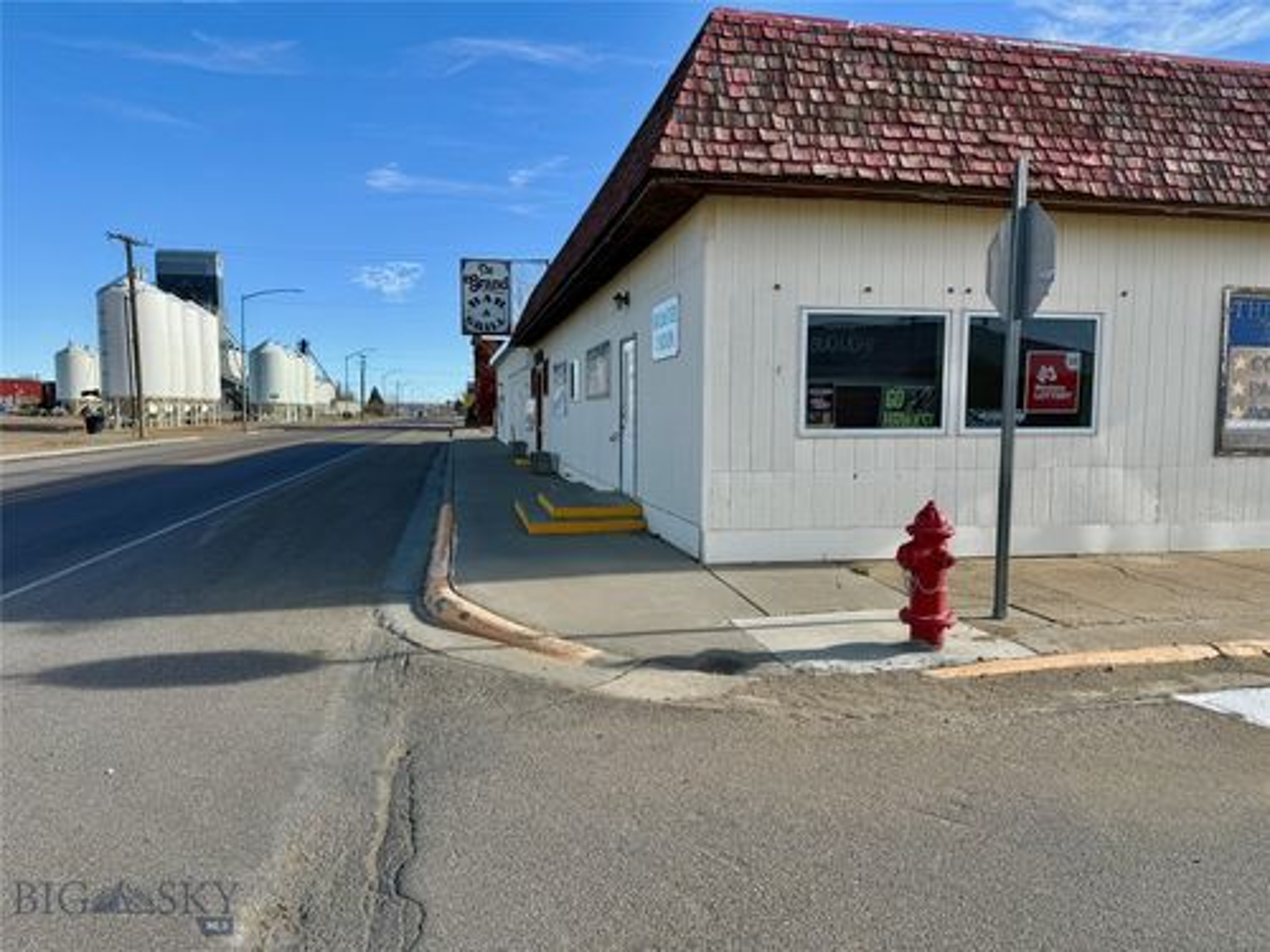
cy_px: 476
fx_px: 881
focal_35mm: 24
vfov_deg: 56.8
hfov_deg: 71.6
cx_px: 635
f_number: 1.78
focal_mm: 6.76
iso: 80
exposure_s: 1/2907
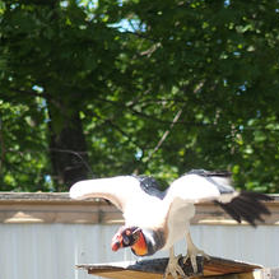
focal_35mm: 545
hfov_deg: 3.2
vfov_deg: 3.2
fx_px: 4970
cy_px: 204
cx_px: 144
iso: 100
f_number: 2.8
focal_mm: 64.3
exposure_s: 1/500
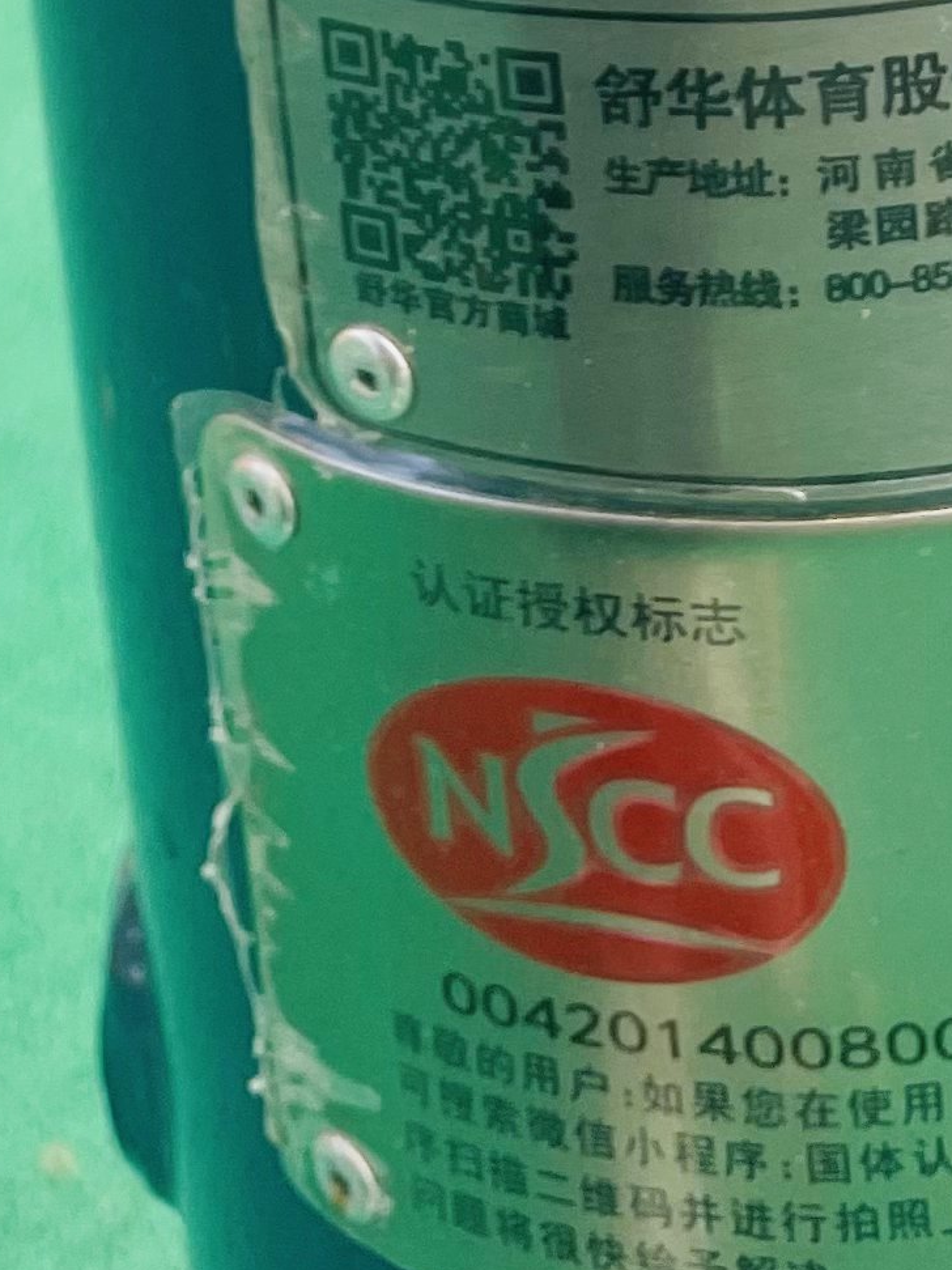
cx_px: 726
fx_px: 3961
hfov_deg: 13.7
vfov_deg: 15.7
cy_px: -973
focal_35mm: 108
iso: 32
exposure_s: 1/158
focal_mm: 4.2
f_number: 1.6
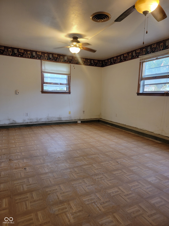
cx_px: 84
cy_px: 113
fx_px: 156
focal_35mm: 24
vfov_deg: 71.6
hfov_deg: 56.8
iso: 160
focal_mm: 6.7
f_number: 1.8
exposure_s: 1/40
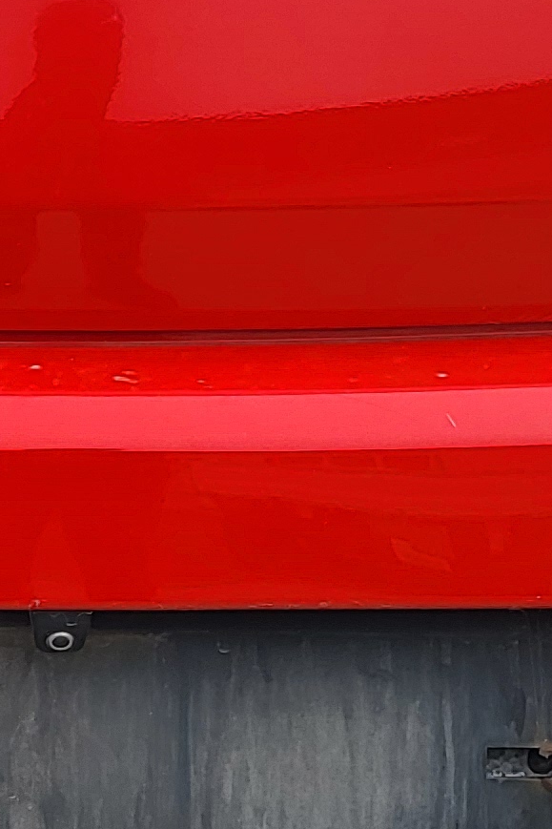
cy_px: 197
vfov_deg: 16.1
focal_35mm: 127
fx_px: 2922
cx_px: 23
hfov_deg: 10.7
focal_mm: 3.98
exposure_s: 1/357
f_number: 1.8
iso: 12
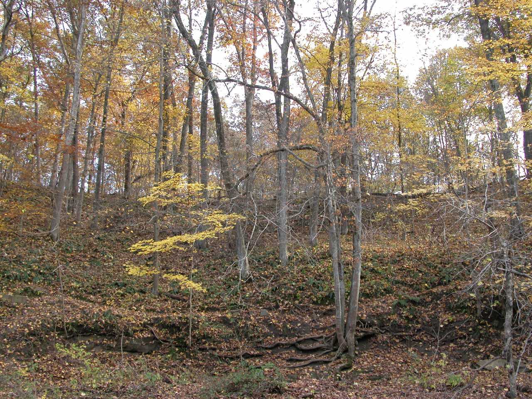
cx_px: 266
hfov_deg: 50.1
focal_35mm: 37
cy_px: 200
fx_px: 569
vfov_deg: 38.7
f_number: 5.1
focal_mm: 9.5
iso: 100
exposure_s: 1/27.1
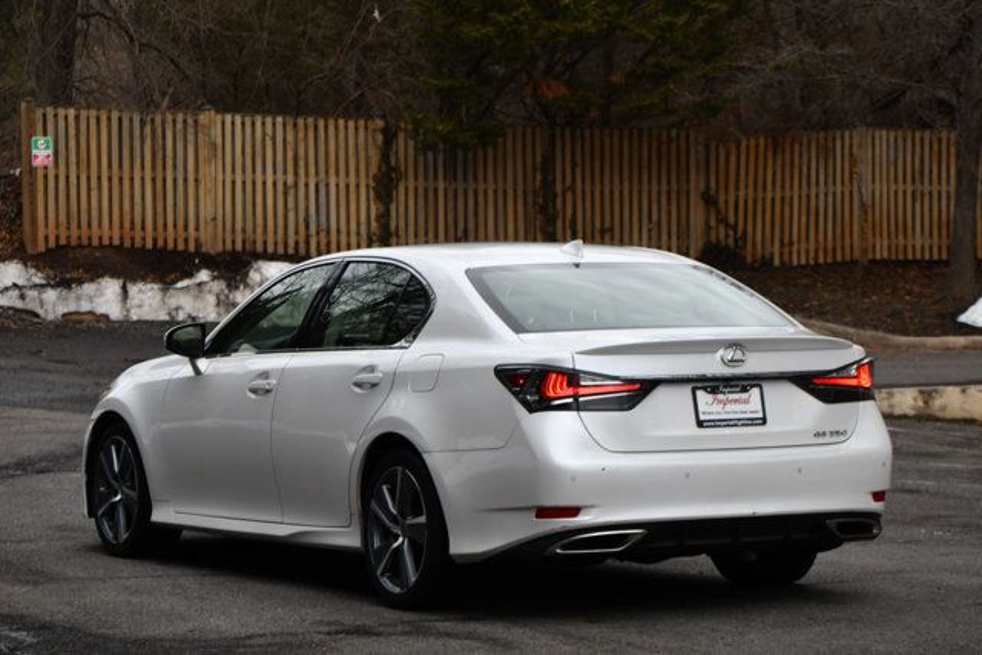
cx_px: 491
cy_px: 328
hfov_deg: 16.6
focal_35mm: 123
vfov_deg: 11.2
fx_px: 3356
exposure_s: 1/250
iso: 320
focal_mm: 82
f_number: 5.6
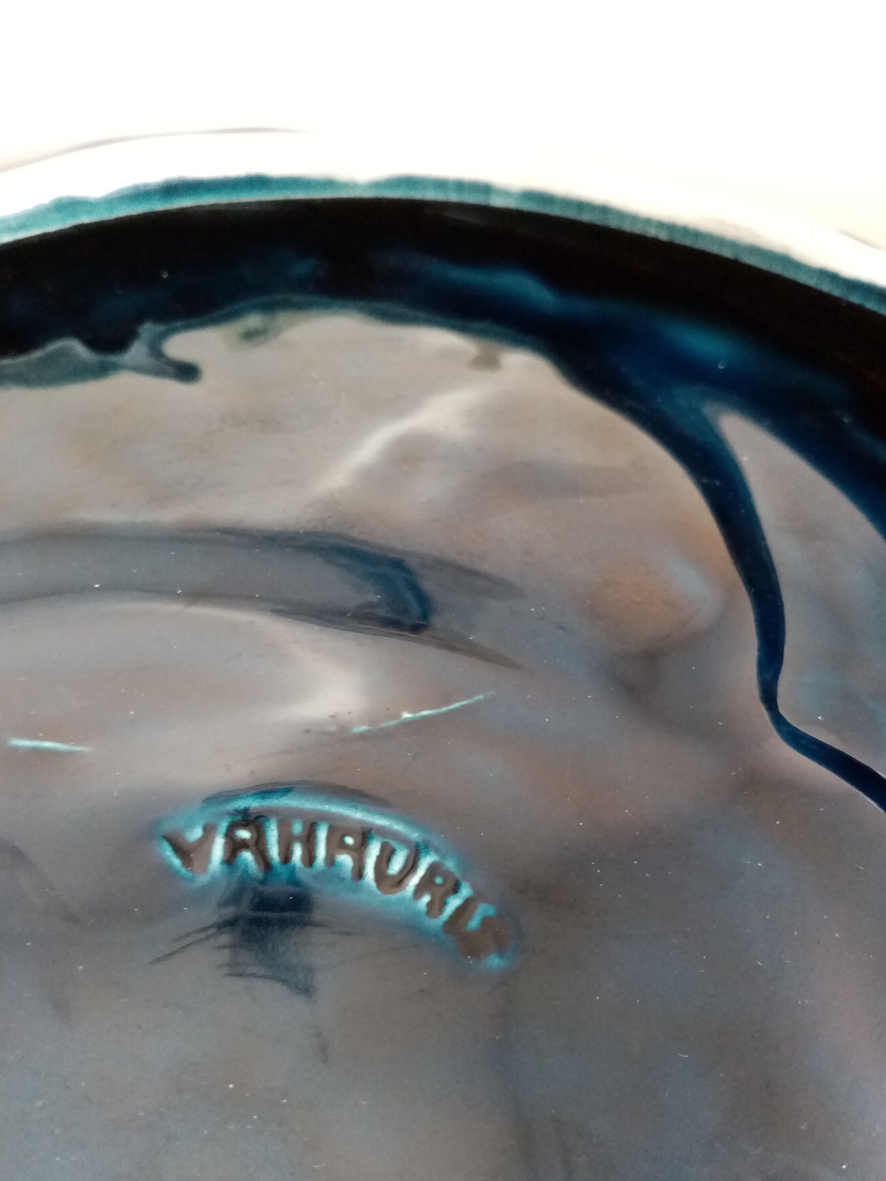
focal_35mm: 31
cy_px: 693
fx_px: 1058
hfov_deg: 45.4
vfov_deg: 58.0
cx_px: 398
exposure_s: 1/25
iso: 477
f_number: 1.8
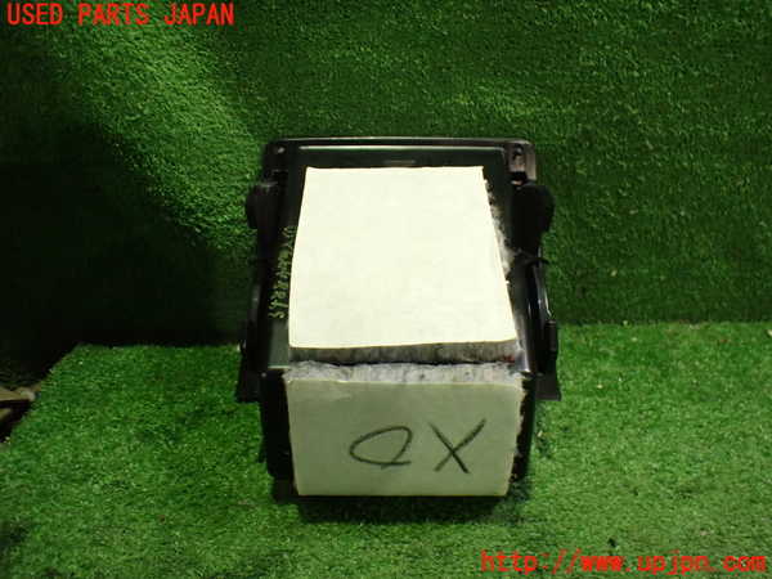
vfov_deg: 46.8
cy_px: 290
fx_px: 669
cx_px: 386
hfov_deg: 60.0
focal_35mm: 30
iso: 800
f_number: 2.3
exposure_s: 1/40
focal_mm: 5.4
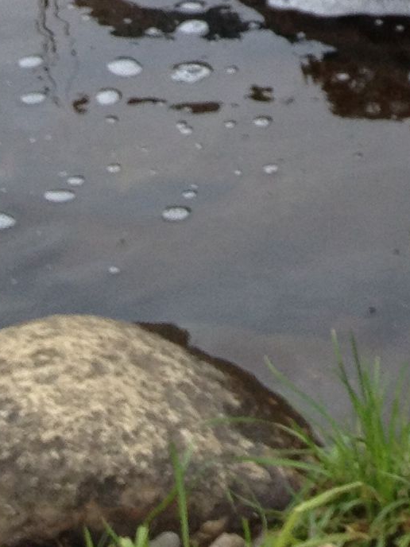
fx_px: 2622
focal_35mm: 166
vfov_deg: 10.5
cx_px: 745
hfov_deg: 8.6
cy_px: -676
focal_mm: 4.28
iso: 50
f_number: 2.4
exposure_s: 1/302
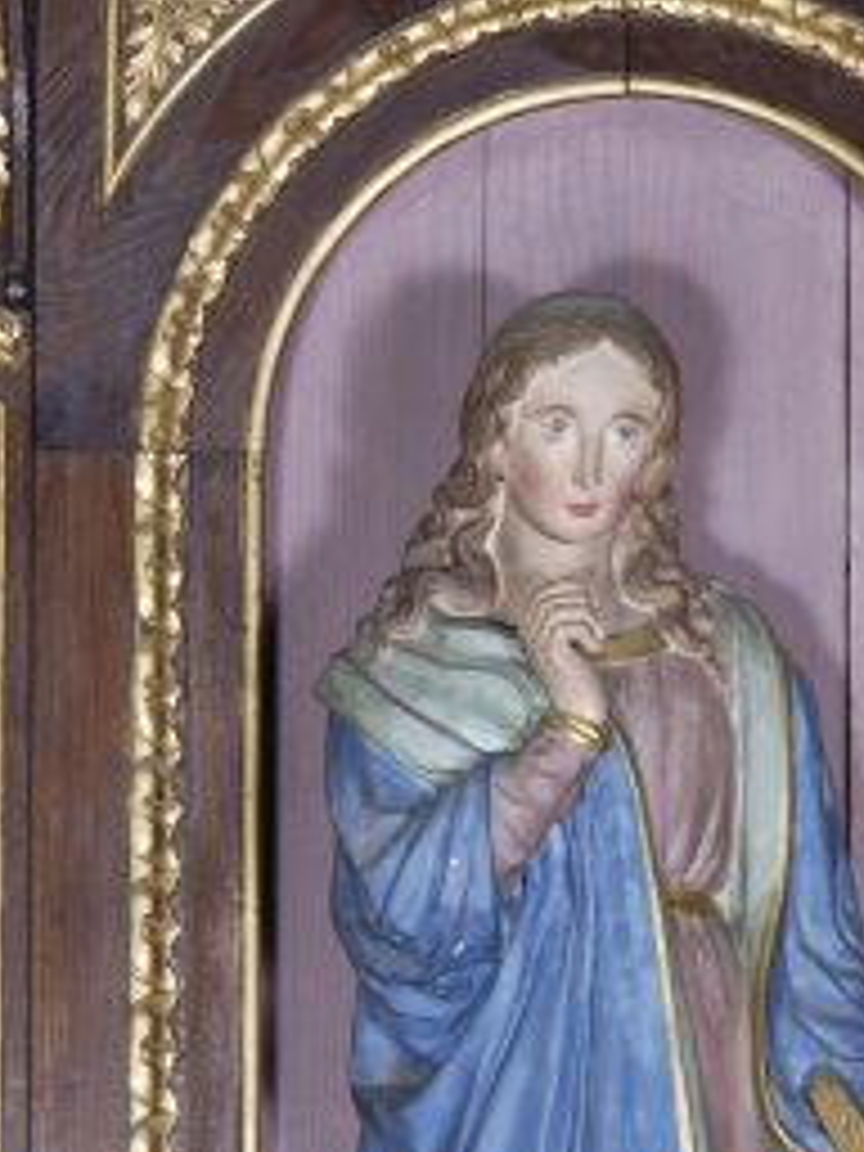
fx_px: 6722
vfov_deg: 9.7
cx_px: 657
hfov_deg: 7.3
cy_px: 1148
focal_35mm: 202
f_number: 8
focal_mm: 70
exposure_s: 1/30
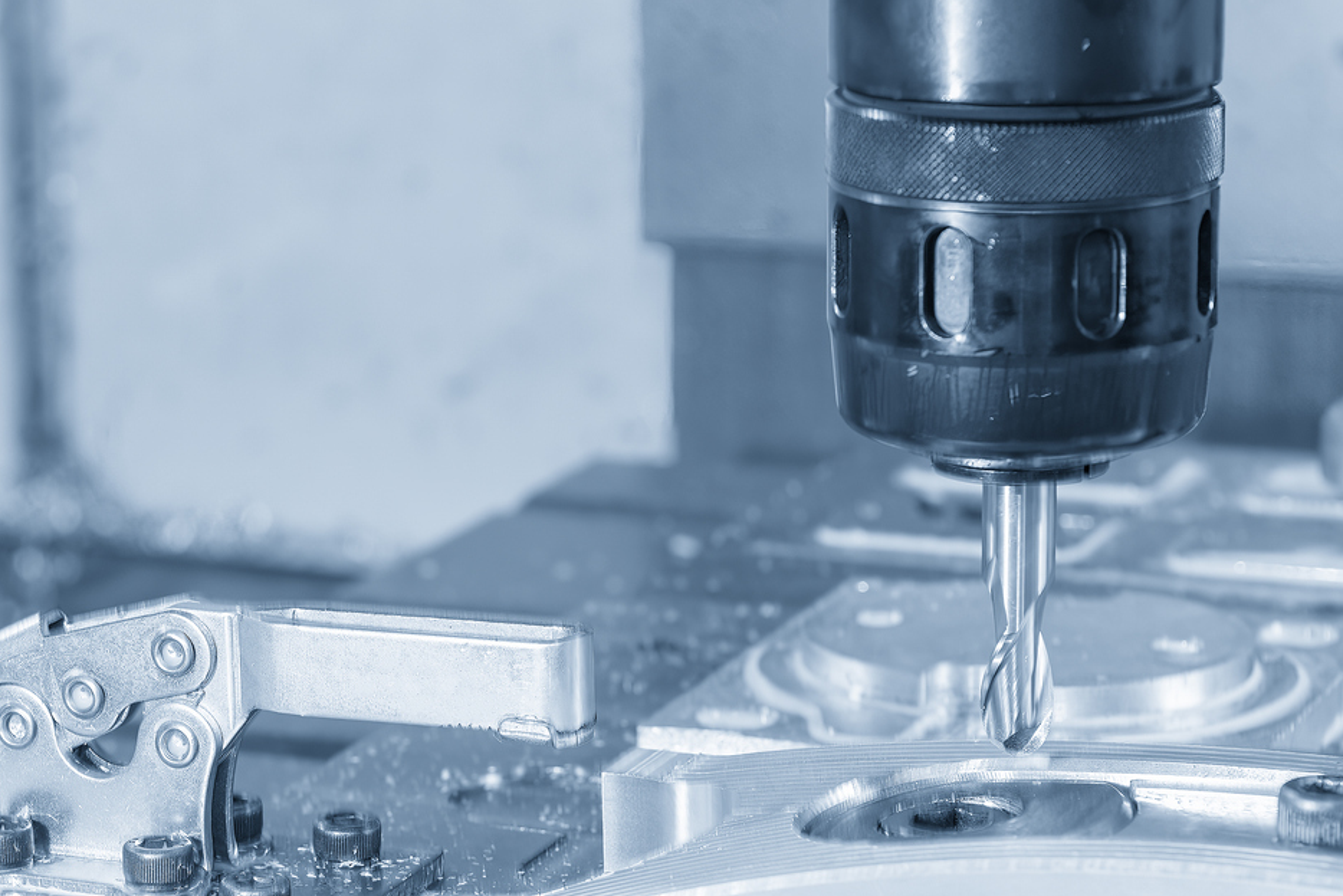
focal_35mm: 94
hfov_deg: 21.7
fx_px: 3507
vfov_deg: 14.5
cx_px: 710
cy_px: 596
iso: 500
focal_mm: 70
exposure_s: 1/2.5
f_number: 8
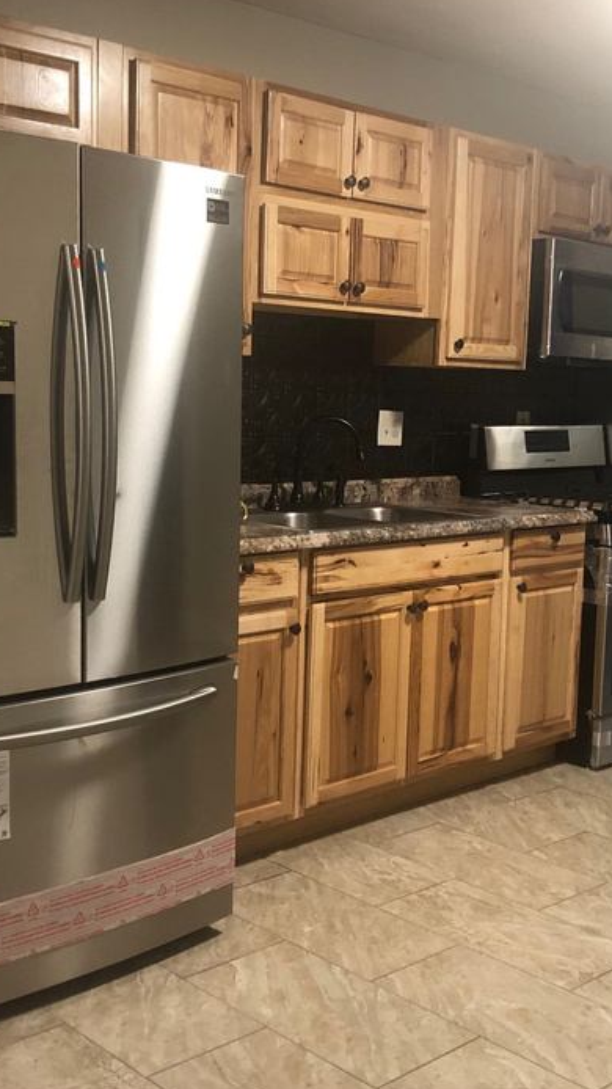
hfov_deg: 26.5
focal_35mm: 45
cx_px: 355
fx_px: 1299
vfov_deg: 45.5
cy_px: 557
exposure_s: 1/15
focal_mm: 3.99
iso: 80
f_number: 1.8
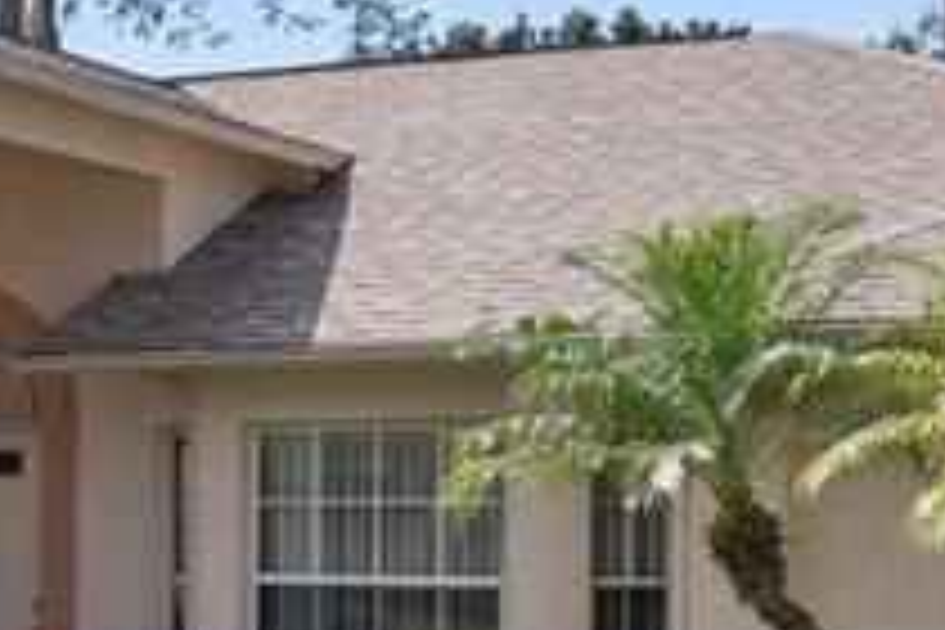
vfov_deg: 12.7
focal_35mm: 107
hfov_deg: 17.8
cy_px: 576
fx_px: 2809
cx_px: -292
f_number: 8
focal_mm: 22
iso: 320
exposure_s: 1/400
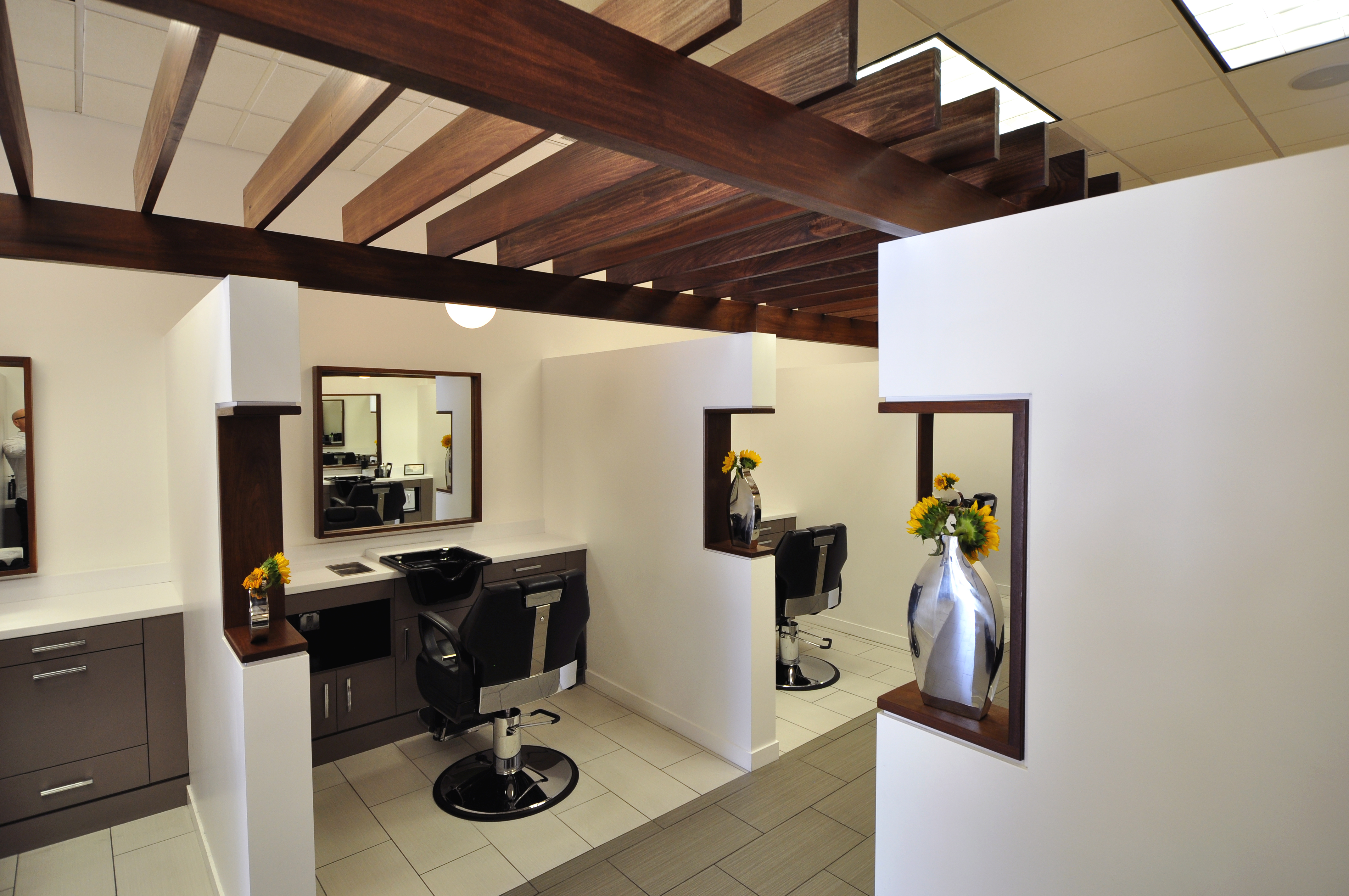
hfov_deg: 90.1
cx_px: 674
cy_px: 448
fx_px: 674
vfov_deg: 67.2
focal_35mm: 18
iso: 320
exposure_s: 1/30
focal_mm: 12
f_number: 5
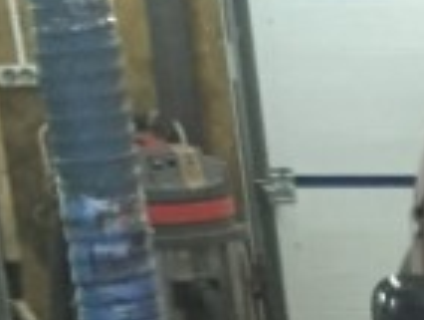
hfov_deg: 10.1
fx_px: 2000
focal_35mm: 163
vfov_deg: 8.4
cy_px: 757
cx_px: 1111
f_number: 2.2
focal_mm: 4.15
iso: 250
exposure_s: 1/33
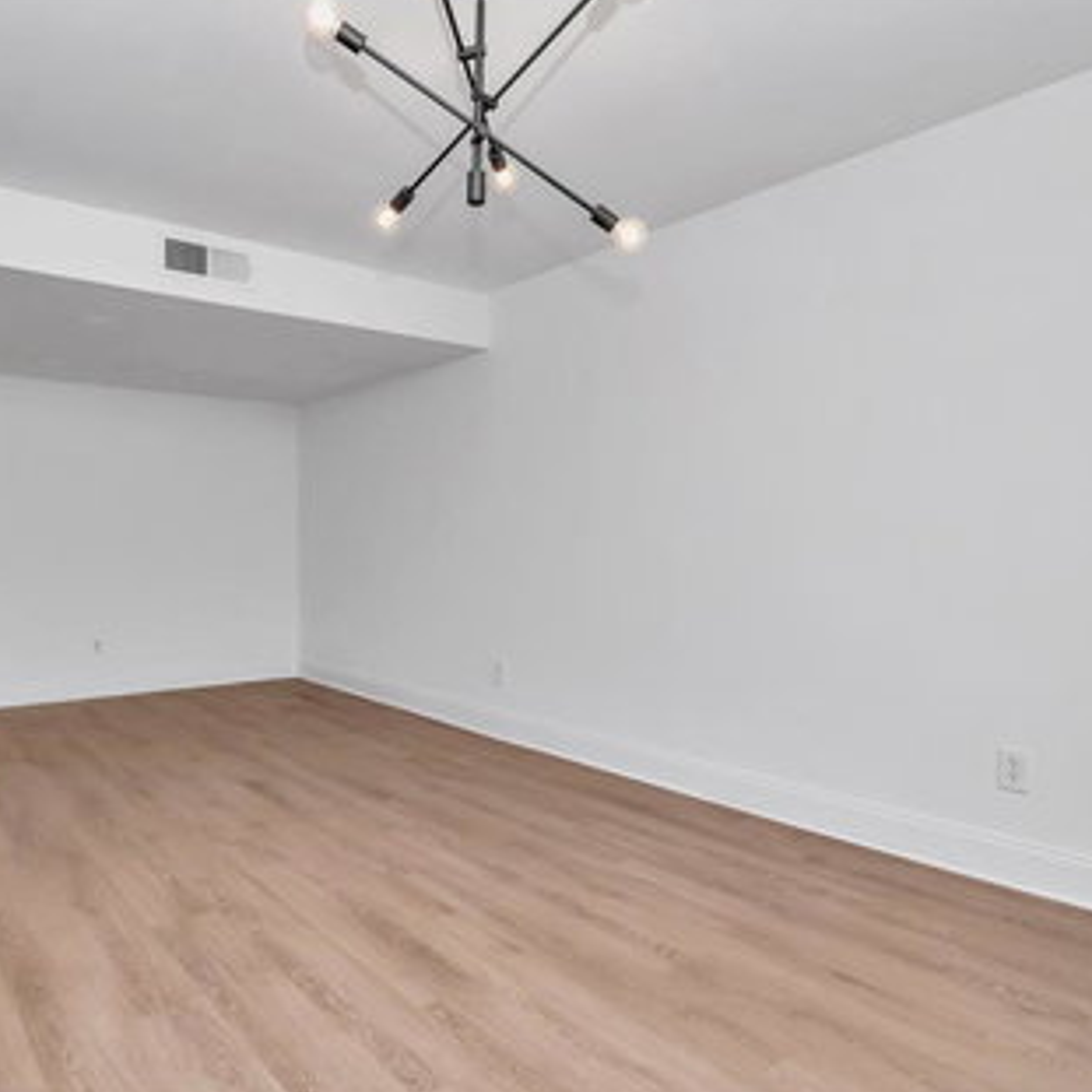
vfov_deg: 70.5
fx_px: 773
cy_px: 537
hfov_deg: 69.3
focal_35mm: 22
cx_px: 404
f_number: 8
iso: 640
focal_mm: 11
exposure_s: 1/160
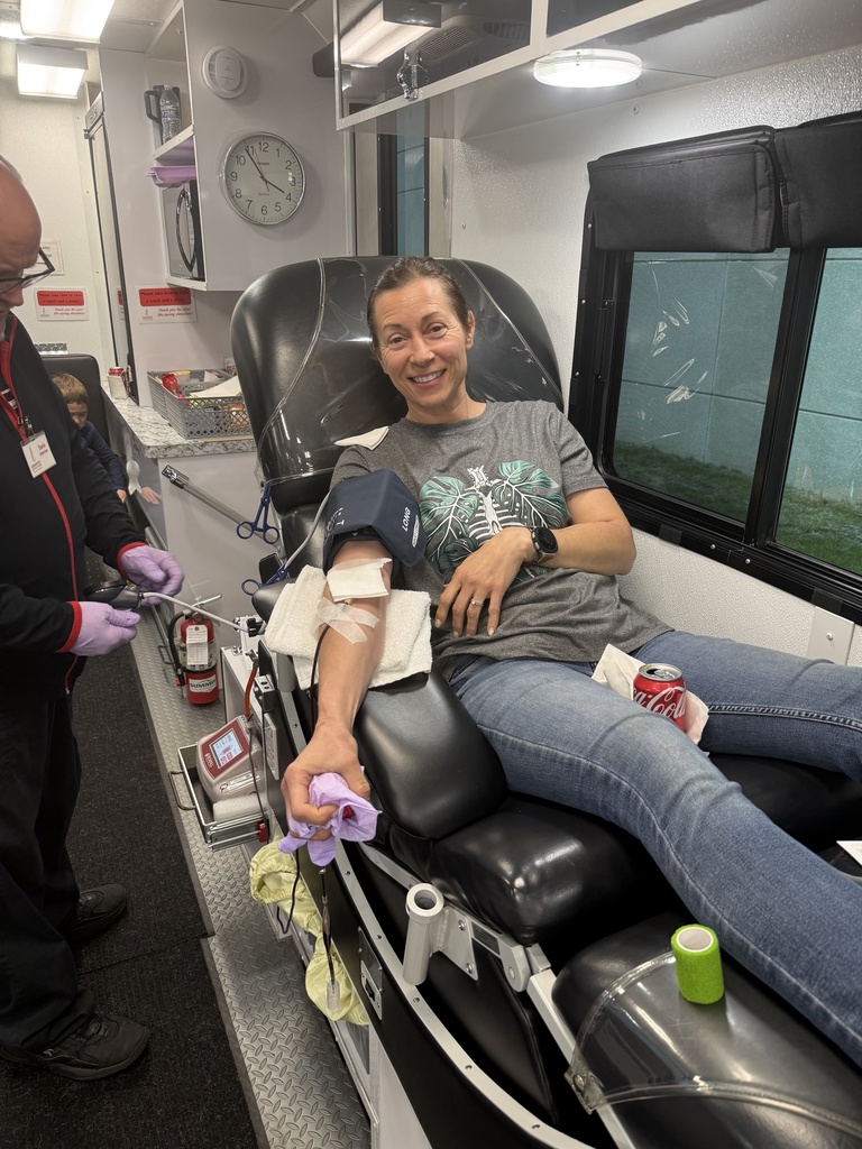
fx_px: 797
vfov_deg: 71.6
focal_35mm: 24
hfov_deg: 56.8
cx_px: 431
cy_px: 574
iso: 125
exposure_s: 1/75
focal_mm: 6.76
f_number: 1.78
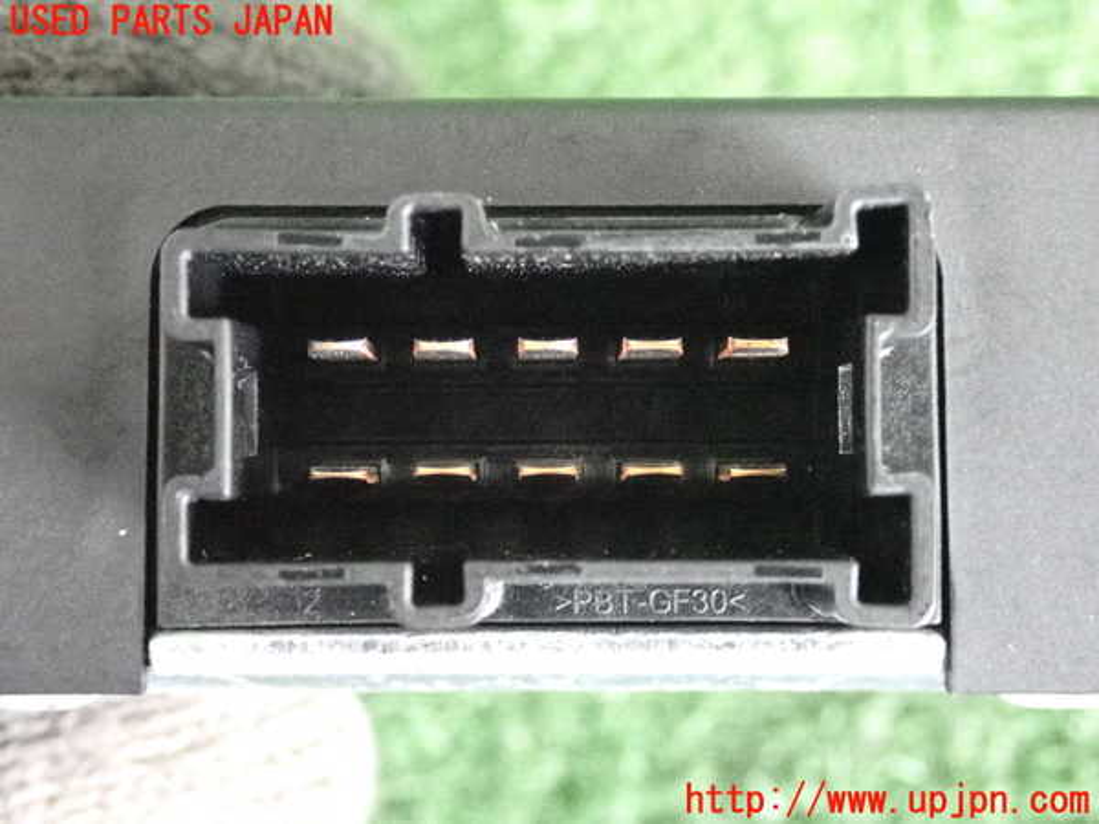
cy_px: 412
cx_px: 550
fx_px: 2127
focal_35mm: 67
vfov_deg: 21.9
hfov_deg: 29.0
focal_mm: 11.88
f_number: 3.8
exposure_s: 1/125
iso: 8000
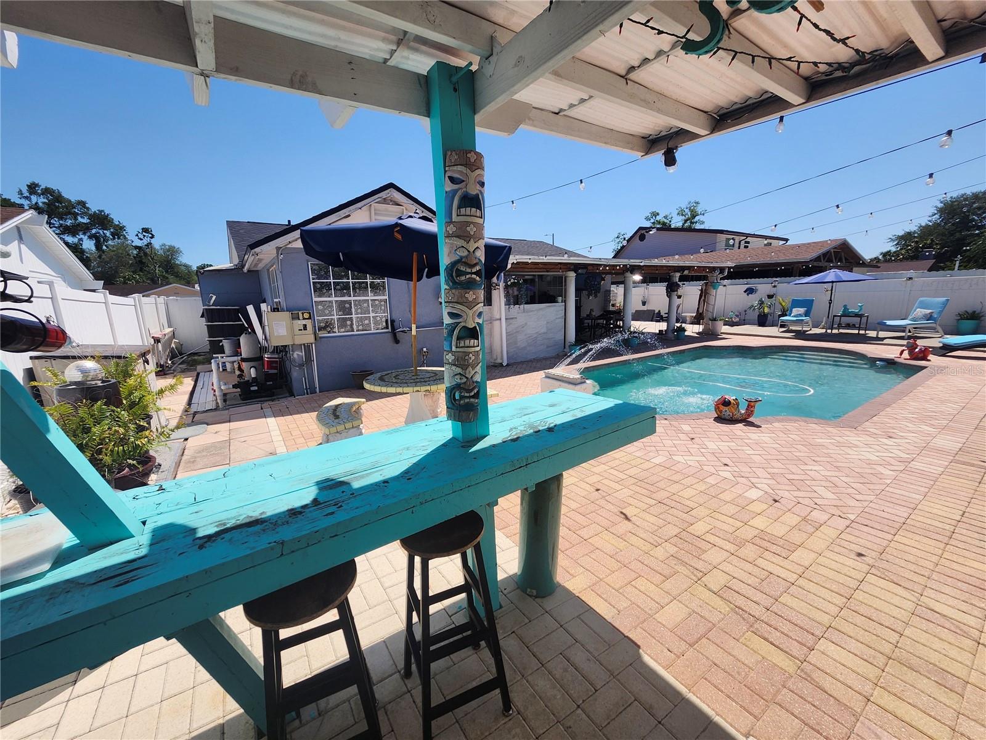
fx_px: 370
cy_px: 370
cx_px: 493
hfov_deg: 106.2
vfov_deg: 89.9
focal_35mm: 13
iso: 40
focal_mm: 1.74
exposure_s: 1/2503
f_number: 2.2
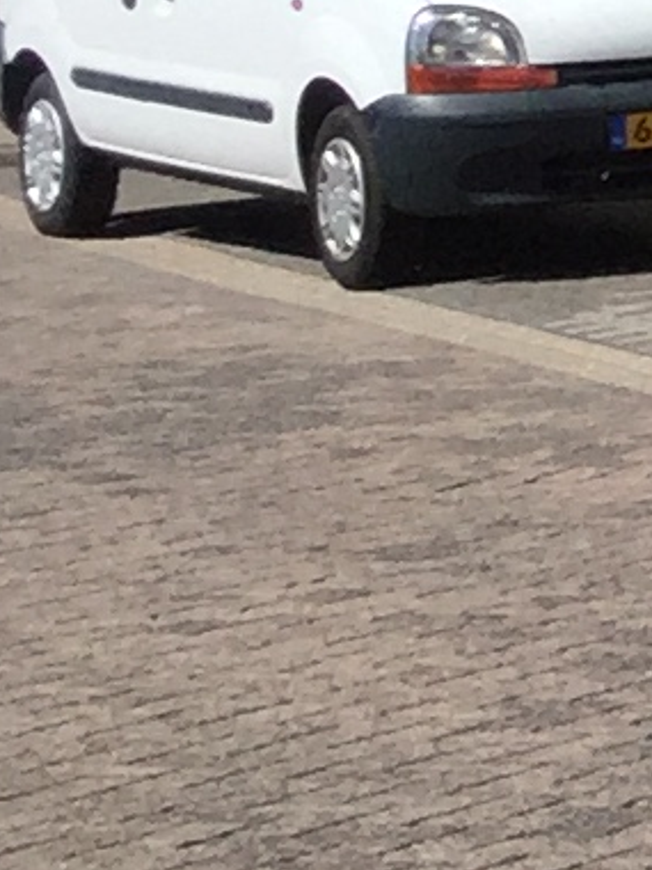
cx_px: 3141
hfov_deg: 5.0
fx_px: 6253
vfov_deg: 7.8
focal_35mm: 249
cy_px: -533
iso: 32
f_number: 2.2
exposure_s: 1/2825
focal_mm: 4.15
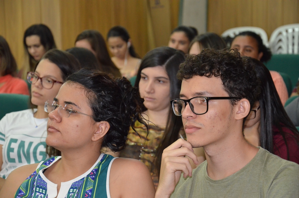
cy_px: 99
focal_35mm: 112
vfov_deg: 12.1
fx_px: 932
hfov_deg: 18.2
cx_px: 150
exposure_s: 1/60
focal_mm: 75
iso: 3200
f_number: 5.3
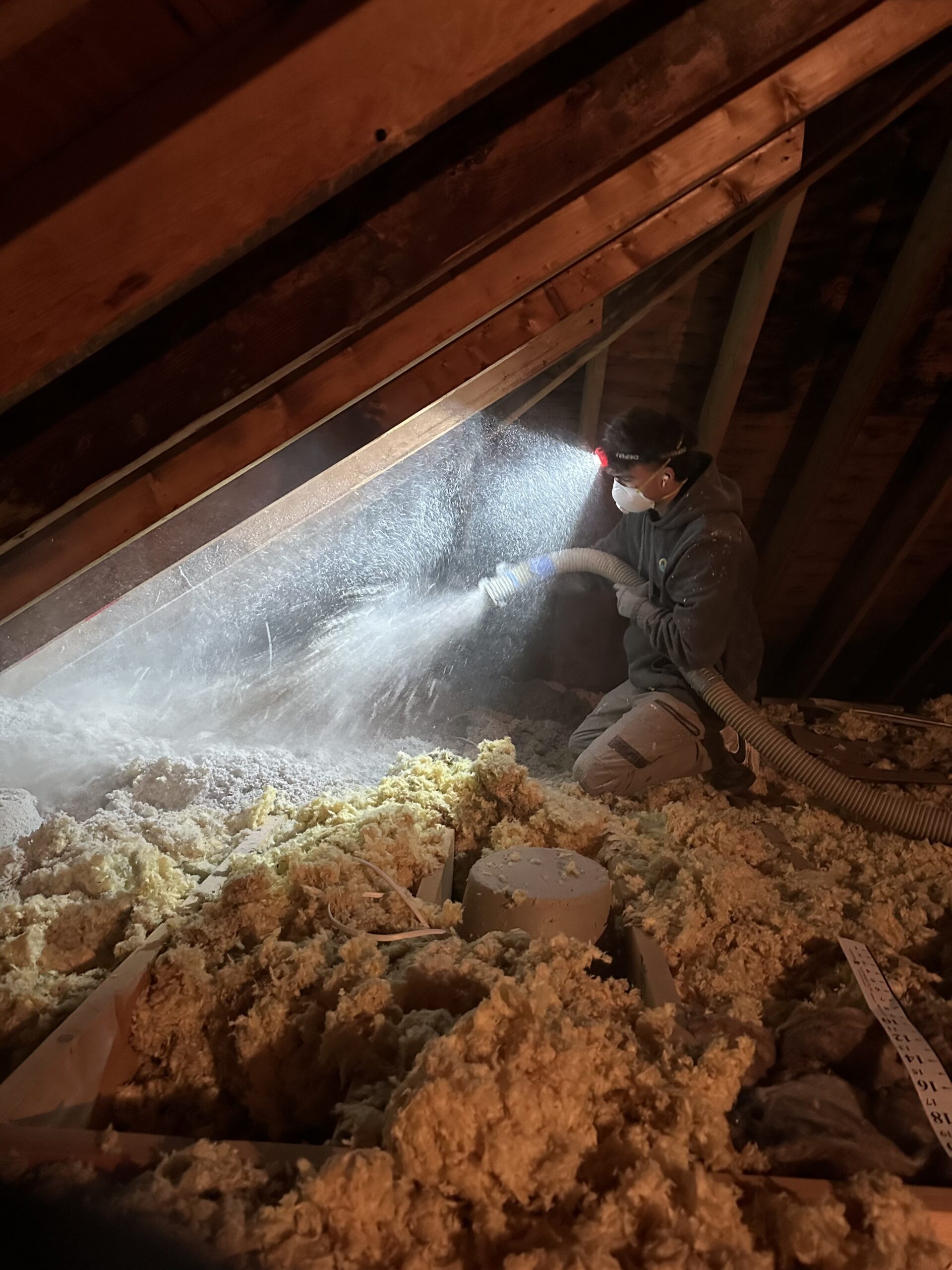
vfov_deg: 71.6
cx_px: 476
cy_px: 635
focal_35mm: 24
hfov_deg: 56.8
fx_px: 880
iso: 1000
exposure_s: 1/30
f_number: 1.78
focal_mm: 6.86
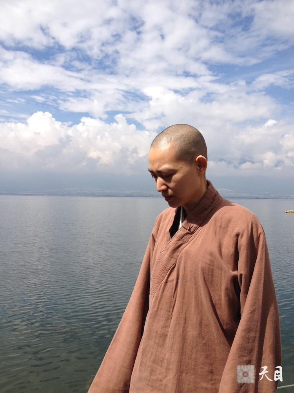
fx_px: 396
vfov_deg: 52.6
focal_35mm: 35
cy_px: 196
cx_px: 147
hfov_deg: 40.7
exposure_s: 1/2404
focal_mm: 4.28
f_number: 2.4
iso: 64
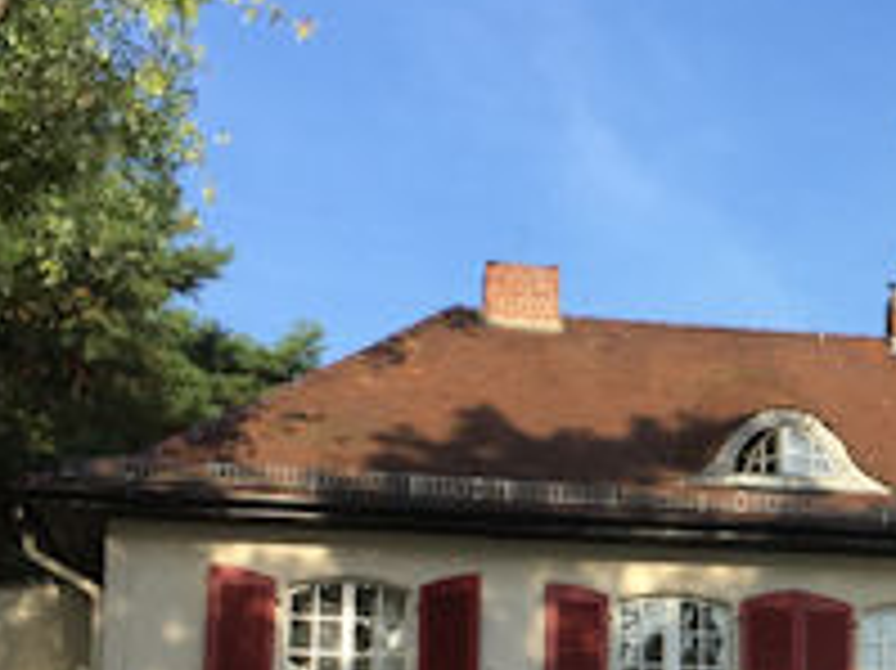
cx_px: 959
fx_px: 2302
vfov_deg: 16.2
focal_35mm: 89
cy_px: 715
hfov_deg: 21.0
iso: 32
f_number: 2.2
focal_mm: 4.15
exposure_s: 1/1099
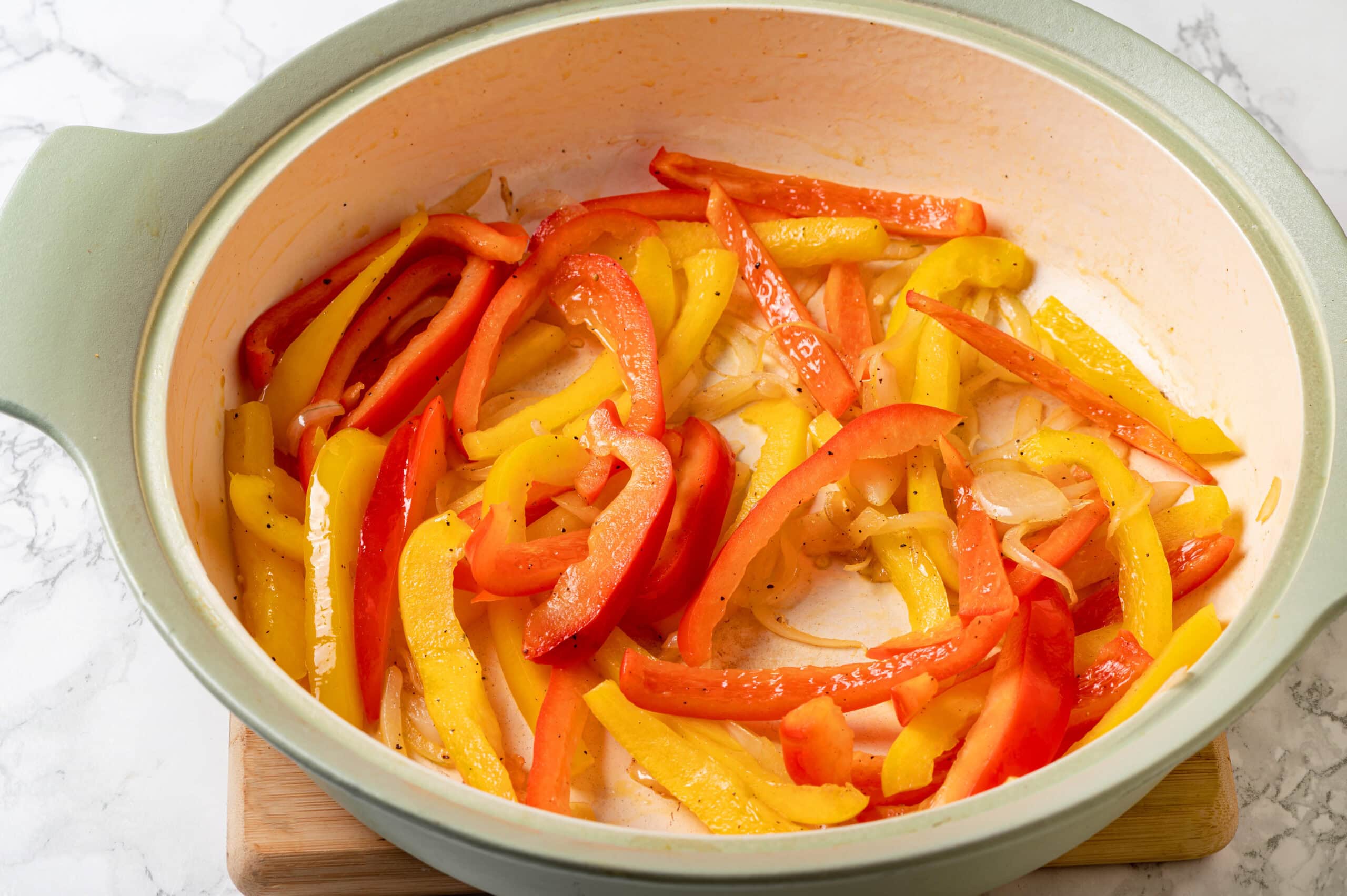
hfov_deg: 19.5
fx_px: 3926
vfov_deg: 13.0
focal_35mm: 105
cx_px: 674
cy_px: 448
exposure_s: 1/160
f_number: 16
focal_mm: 105
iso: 100
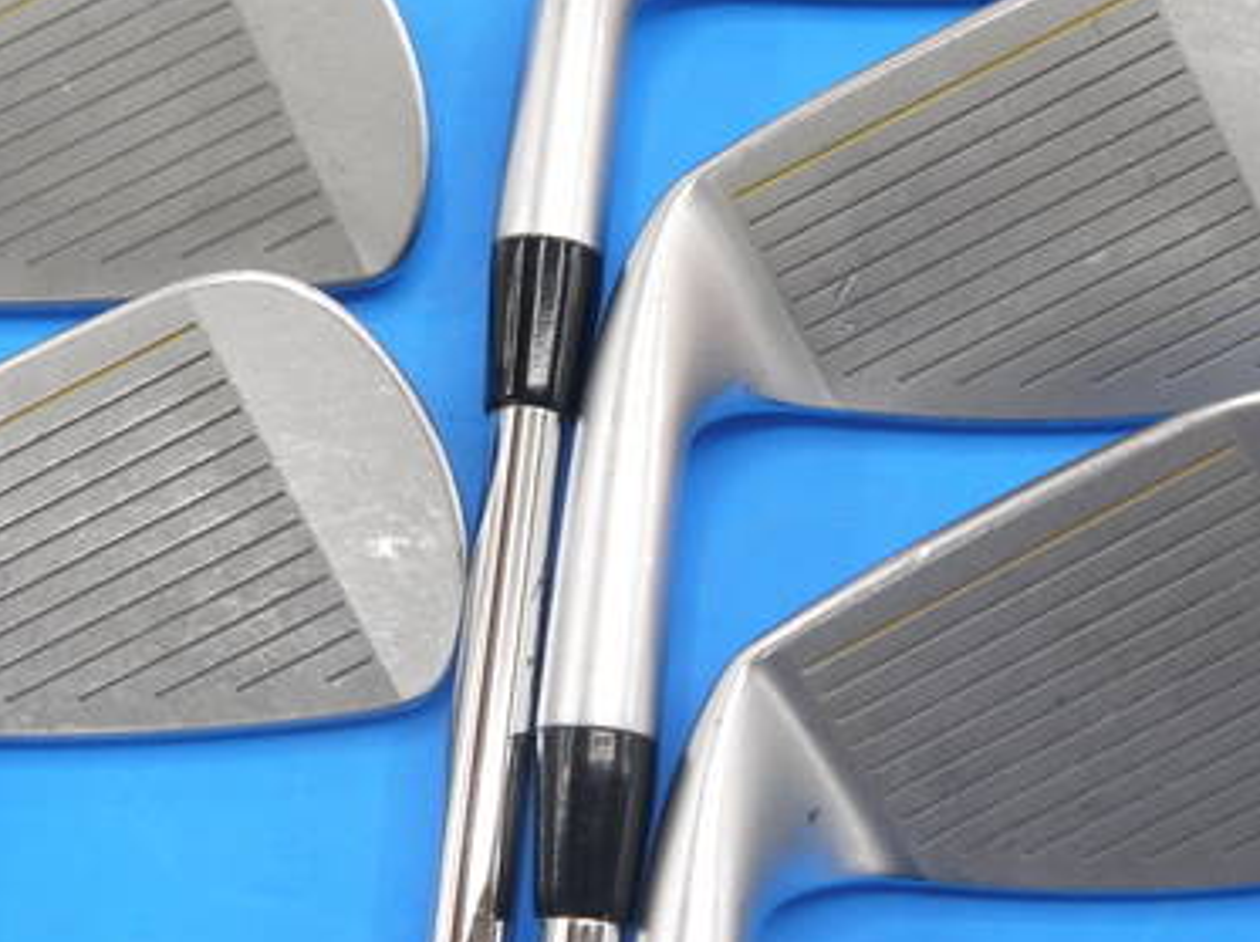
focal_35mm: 79
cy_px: 287
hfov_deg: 24.7
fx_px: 2873
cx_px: 507
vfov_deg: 18.6
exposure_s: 1/60
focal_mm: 23
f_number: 4.4
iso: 200
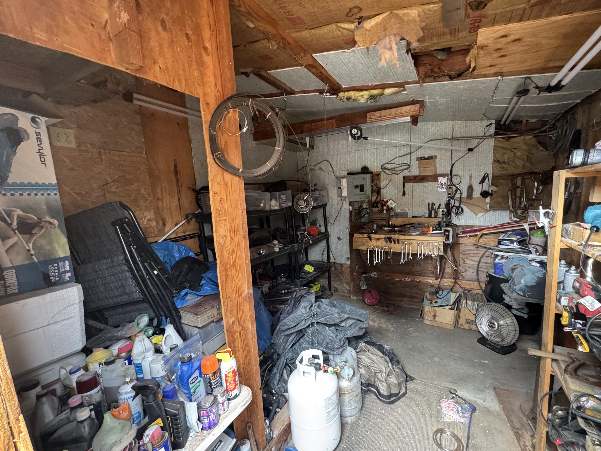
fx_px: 260
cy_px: 235
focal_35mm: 15
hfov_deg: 98.0
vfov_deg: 81.7
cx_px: 319
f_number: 2.2
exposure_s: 1/60
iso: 500
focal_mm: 2.22
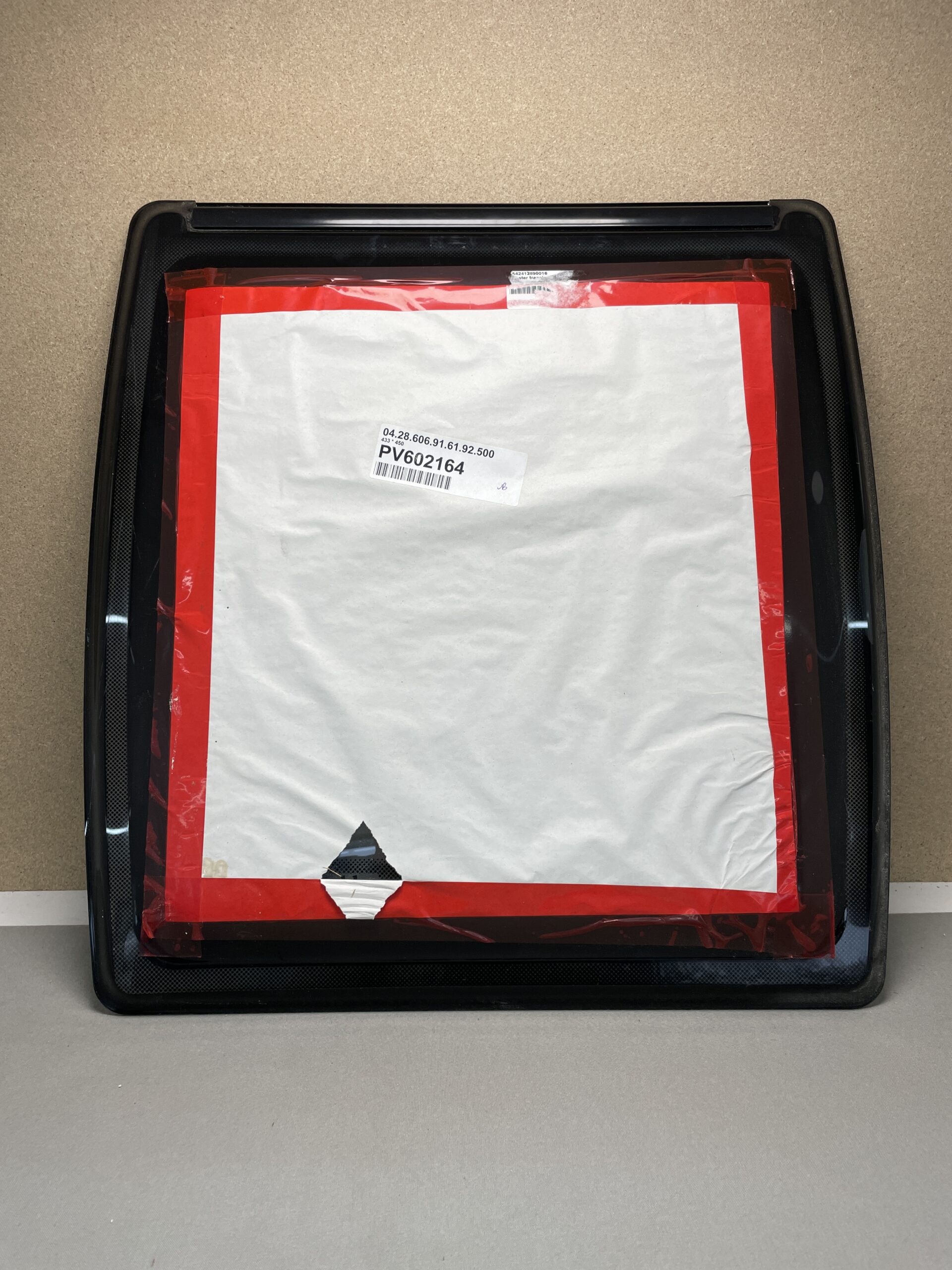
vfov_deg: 67.3
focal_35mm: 26
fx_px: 953
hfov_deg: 53.1
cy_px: 635
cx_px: 476
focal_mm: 4.2
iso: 32
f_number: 1.6
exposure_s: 1/230
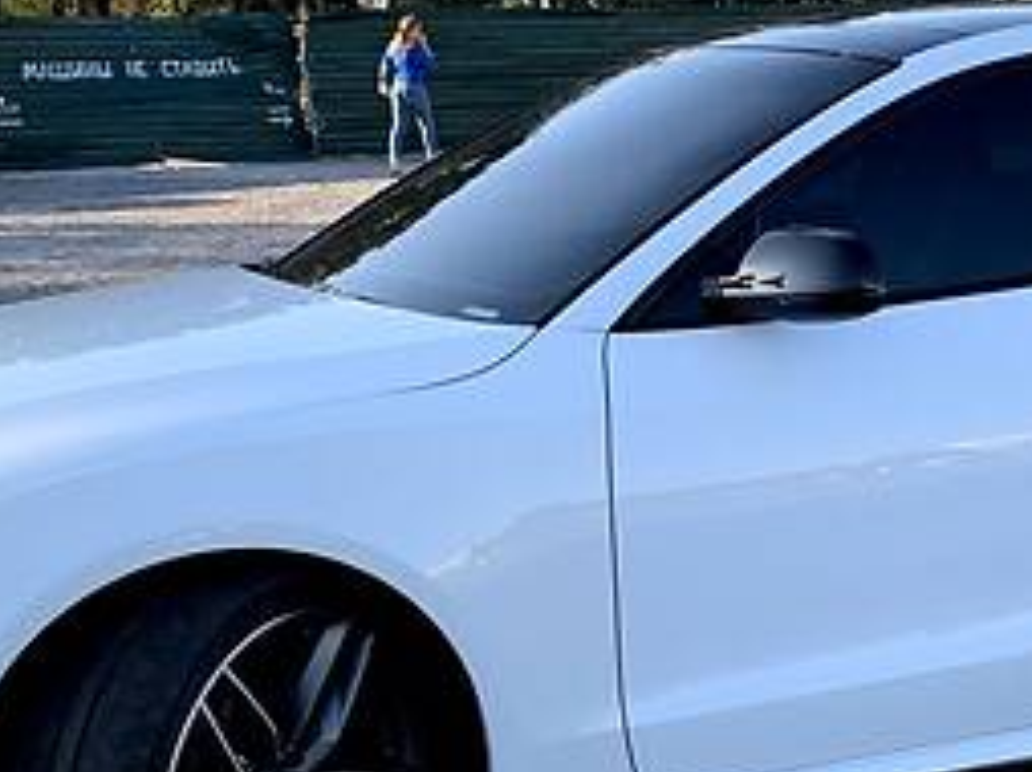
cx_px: 699
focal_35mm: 82
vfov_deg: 17.9
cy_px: 516
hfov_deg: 23.7
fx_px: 2442
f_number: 1.8
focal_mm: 4.2
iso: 25
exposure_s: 1/500
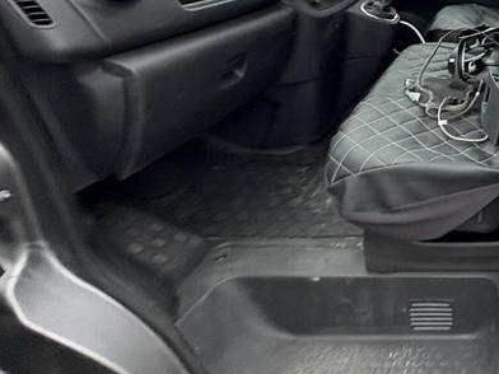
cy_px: 20
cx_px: 541
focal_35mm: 32
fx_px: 461
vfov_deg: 40.0
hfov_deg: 44.3
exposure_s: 1/99
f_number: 2.2
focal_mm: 2.22
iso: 100
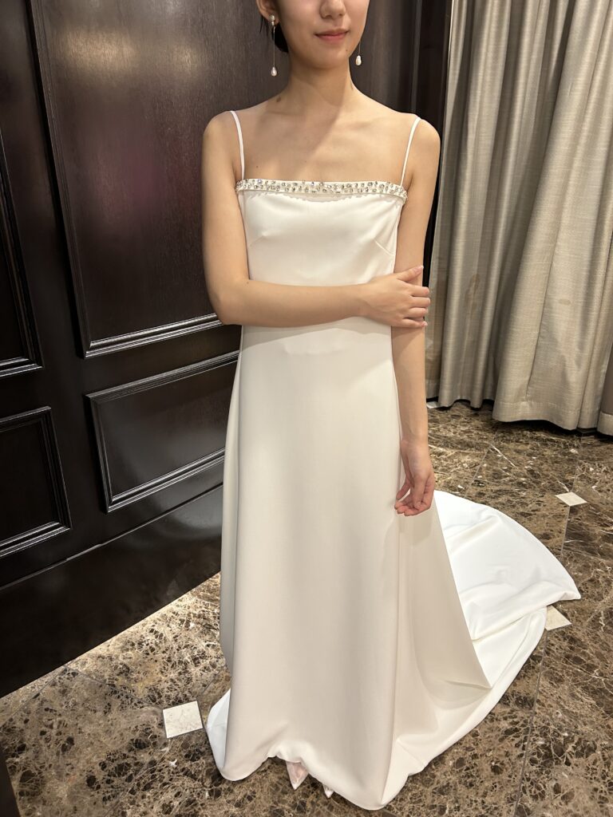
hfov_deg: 53.1
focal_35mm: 26
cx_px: 306
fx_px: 614
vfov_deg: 67.3
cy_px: 408
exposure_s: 1/60
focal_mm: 5.7
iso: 200
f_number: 1.5
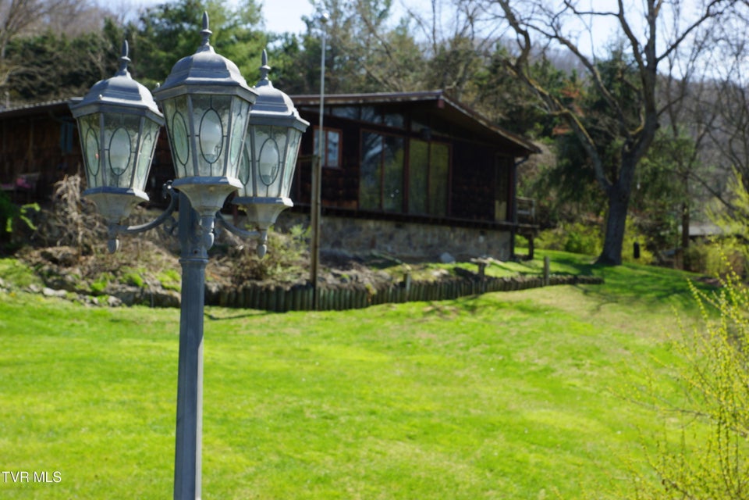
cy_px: 250
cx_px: 374
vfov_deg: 25.8
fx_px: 1092
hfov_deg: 37.9
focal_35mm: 52
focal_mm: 35
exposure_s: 1/100
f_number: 9
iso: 100
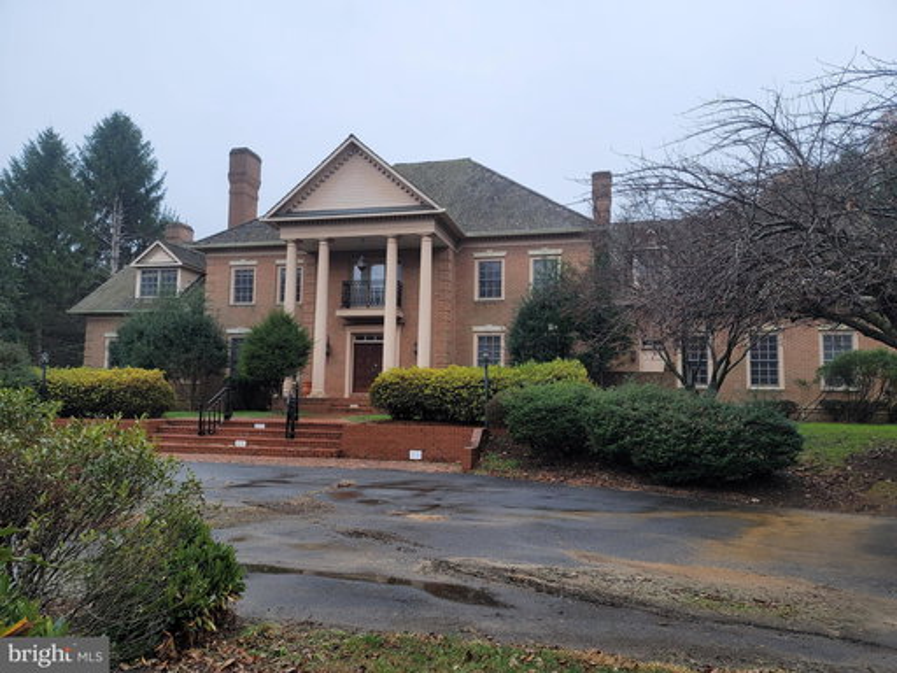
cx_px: 448
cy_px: 336
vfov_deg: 54.9
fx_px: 648
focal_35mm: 25
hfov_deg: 69.4
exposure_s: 1/199
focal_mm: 7
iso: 20
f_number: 1.8
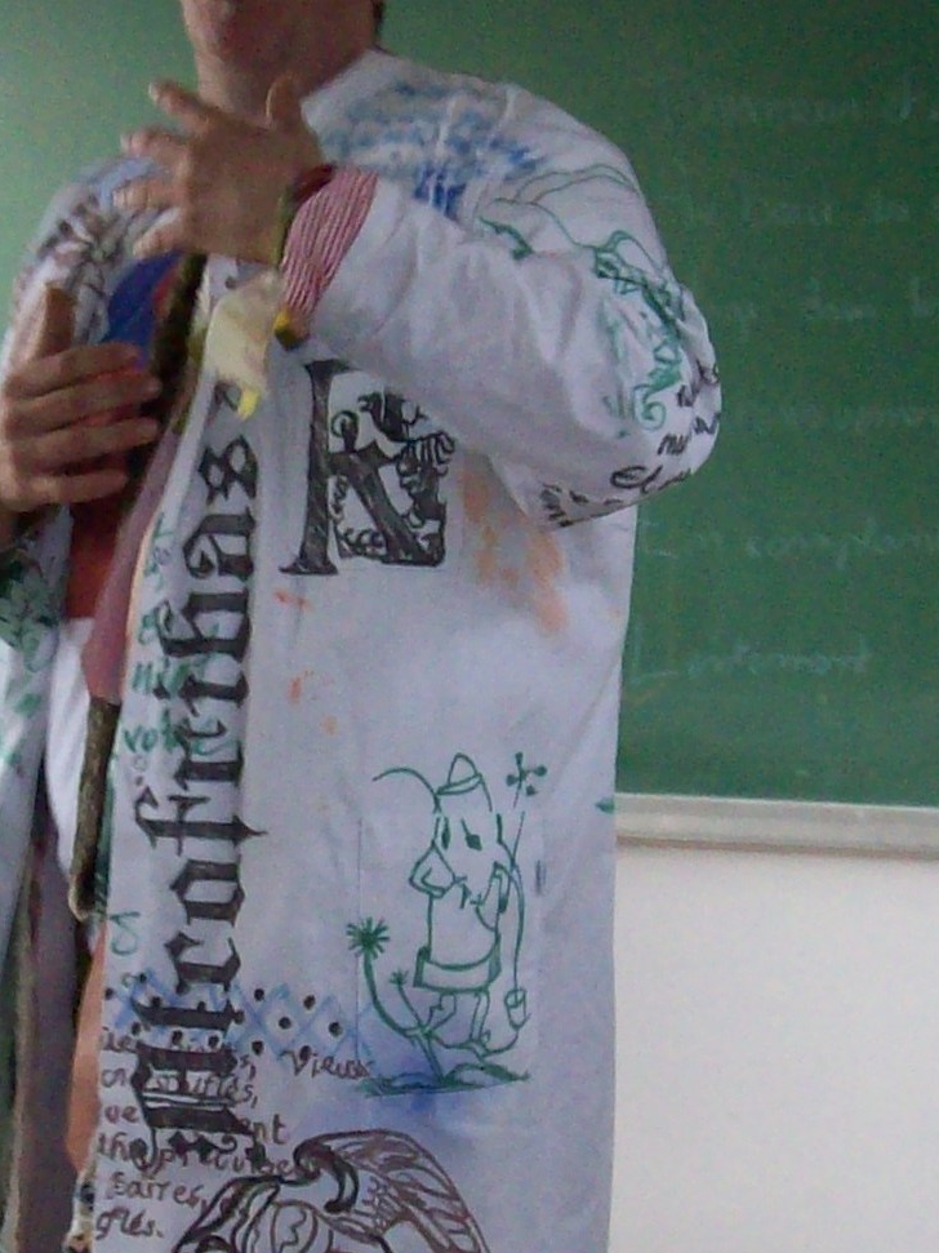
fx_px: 4775
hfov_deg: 11.2
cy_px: 723
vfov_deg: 14.9
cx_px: 261
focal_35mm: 132
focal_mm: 7.6
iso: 200
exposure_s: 1/73.6
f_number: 3
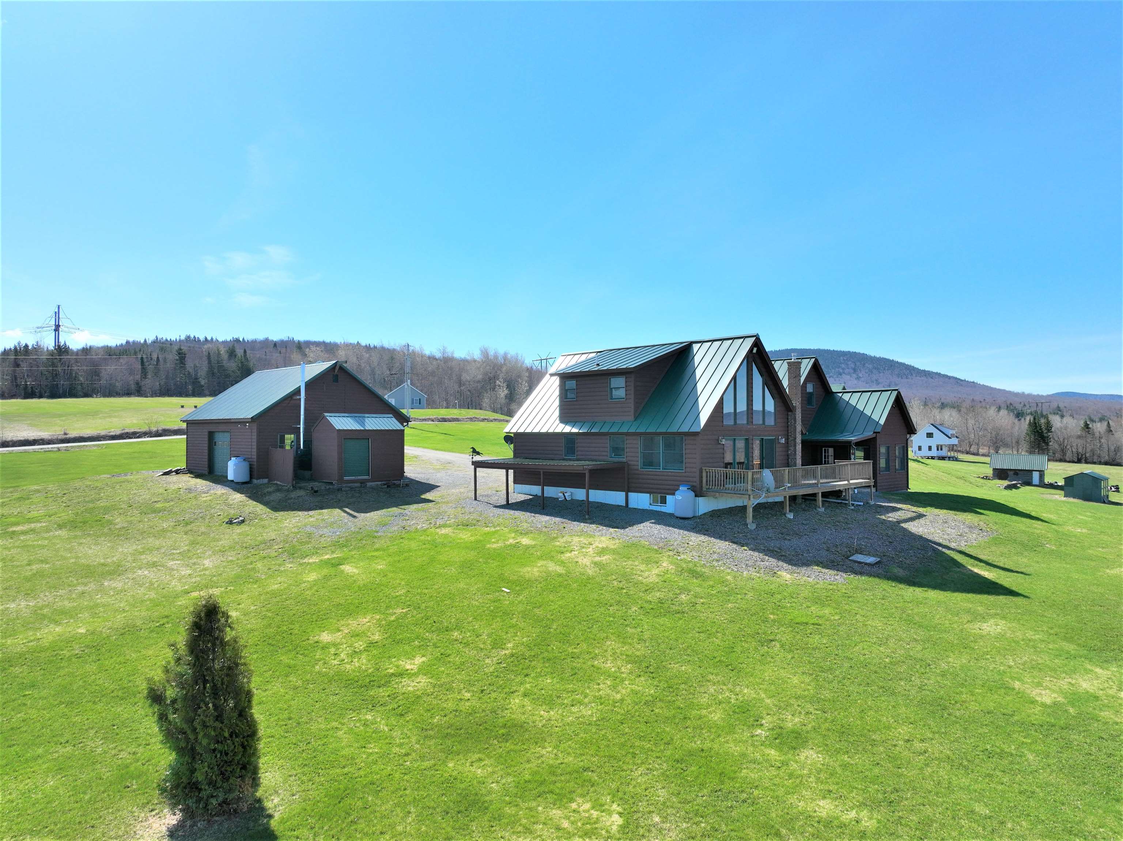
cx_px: 562
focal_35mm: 24
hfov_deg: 71.6
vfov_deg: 56.8
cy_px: 420
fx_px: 778
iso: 160
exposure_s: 1/2500
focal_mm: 12.29
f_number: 2.8
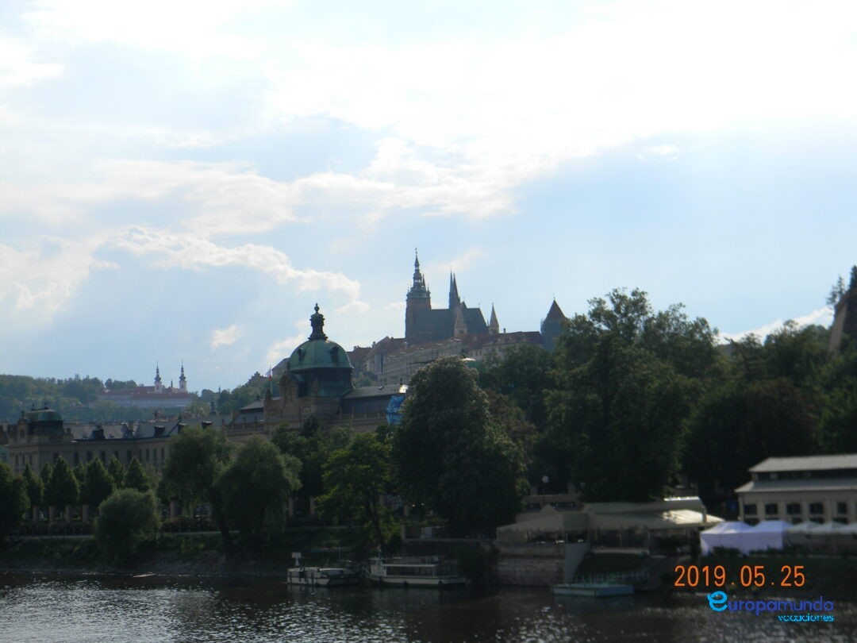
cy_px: 322
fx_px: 1659
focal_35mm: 67
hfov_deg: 29.0
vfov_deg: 21.9
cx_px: 428
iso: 80
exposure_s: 1/340
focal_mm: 12.2
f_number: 8.6
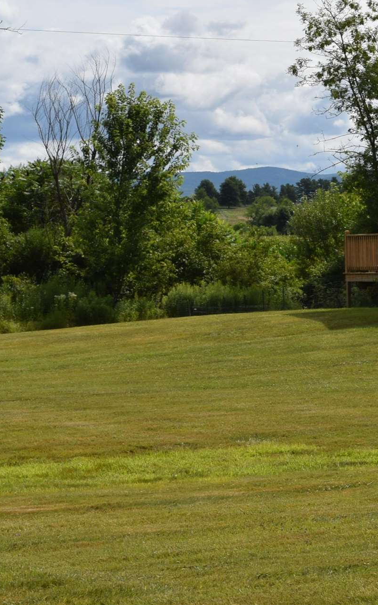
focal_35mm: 140
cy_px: 209
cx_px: 643
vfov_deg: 14.9
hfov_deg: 9.0
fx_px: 2307
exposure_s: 1/200
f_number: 13
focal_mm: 38
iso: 100
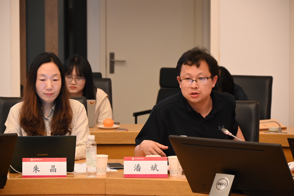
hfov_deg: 15.8
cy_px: 98
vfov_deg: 10.6
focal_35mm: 130
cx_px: 147
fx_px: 1062
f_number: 6.3
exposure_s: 1/40
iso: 4000
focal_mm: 130
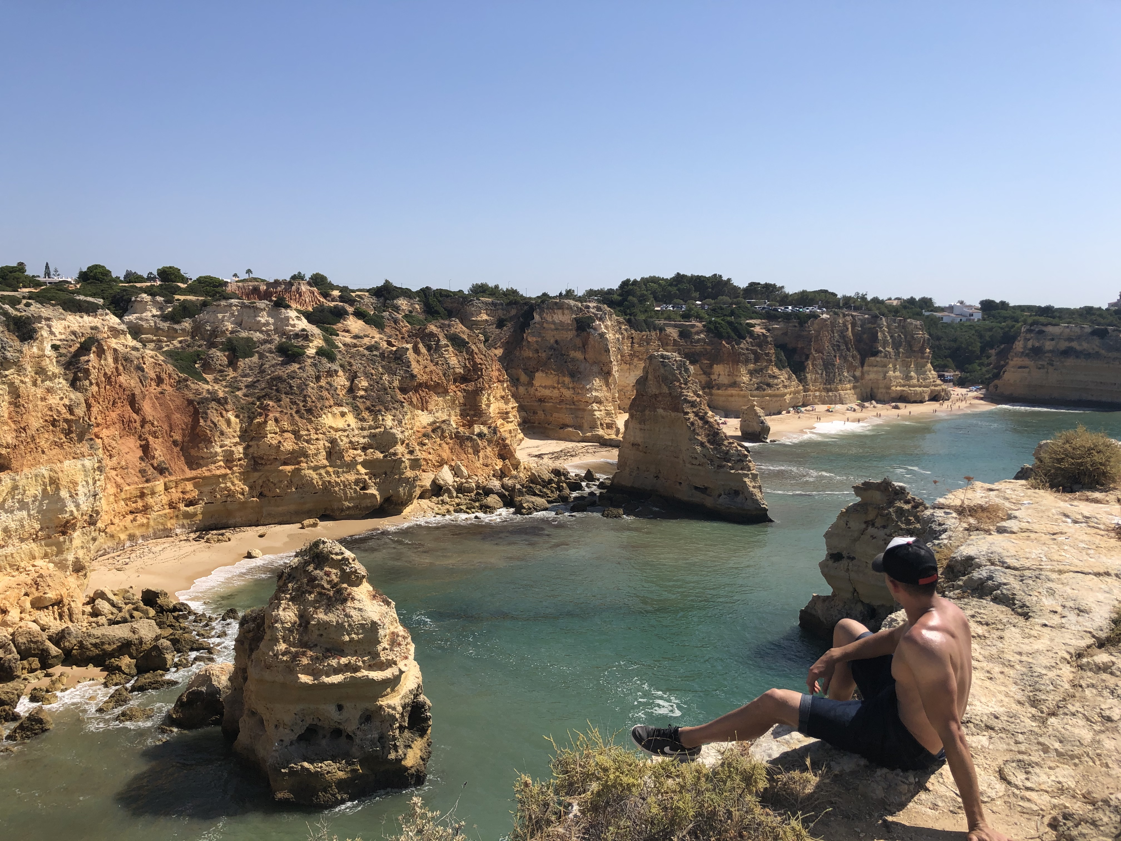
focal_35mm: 28
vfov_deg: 49.7
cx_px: 560
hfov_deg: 63.4
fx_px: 907
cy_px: 420
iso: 20
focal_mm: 3.99
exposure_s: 1/2667
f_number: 1.8
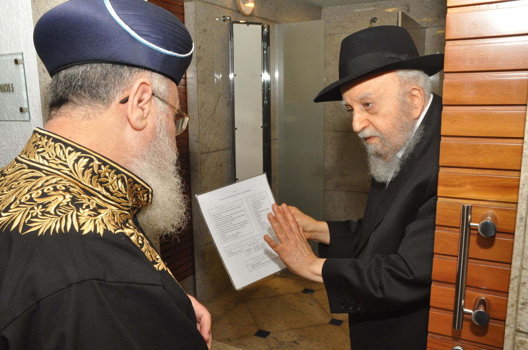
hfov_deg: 62.0
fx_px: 439
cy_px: 175
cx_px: 264
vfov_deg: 43.5
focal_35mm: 30
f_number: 11
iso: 1250
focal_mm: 20
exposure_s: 1/60
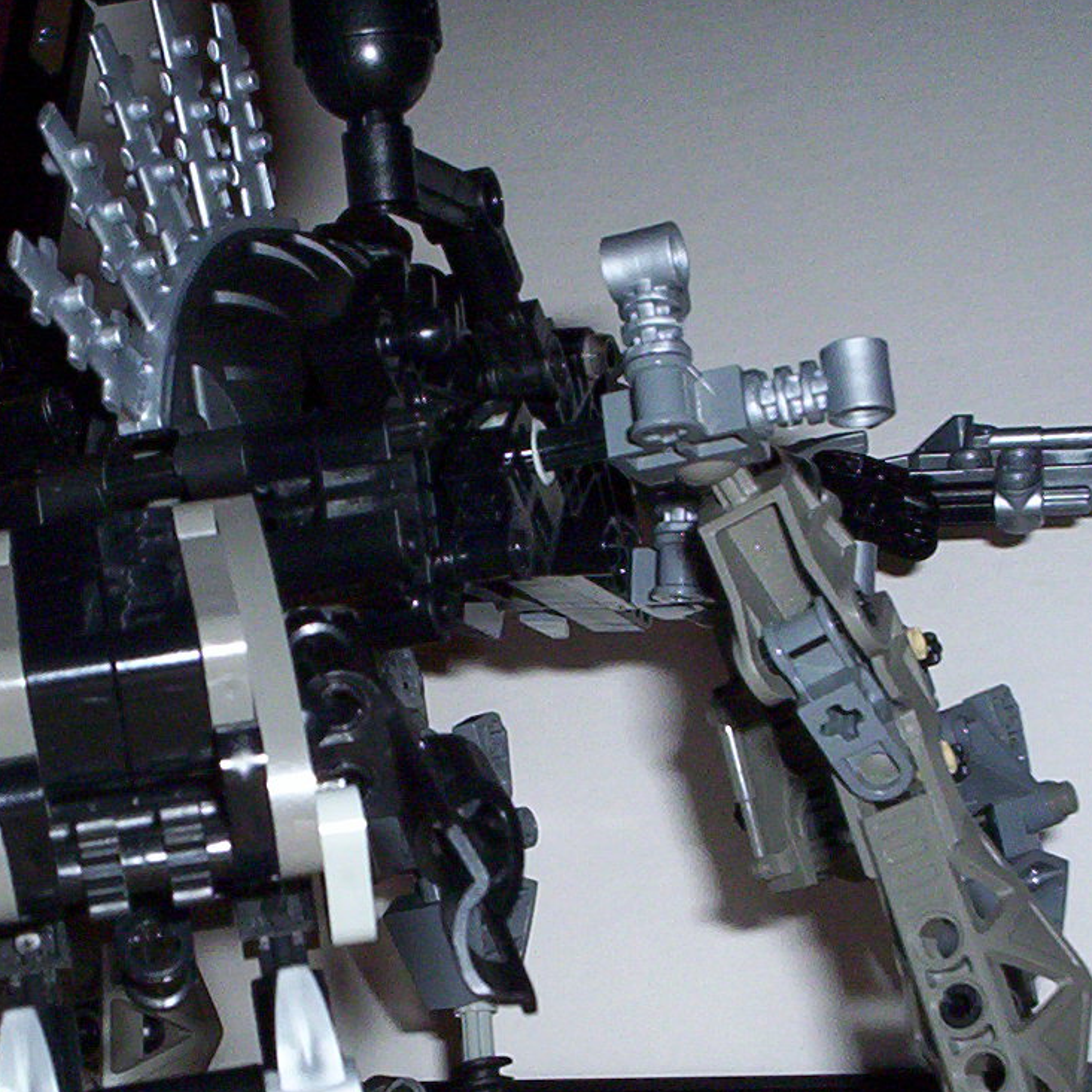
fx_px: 2677
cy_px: 815
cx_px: 445
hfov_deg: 23.0
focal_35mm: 75
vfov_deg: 22.8
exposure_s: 1/60
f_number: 4.5
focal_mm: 4.99
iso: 140
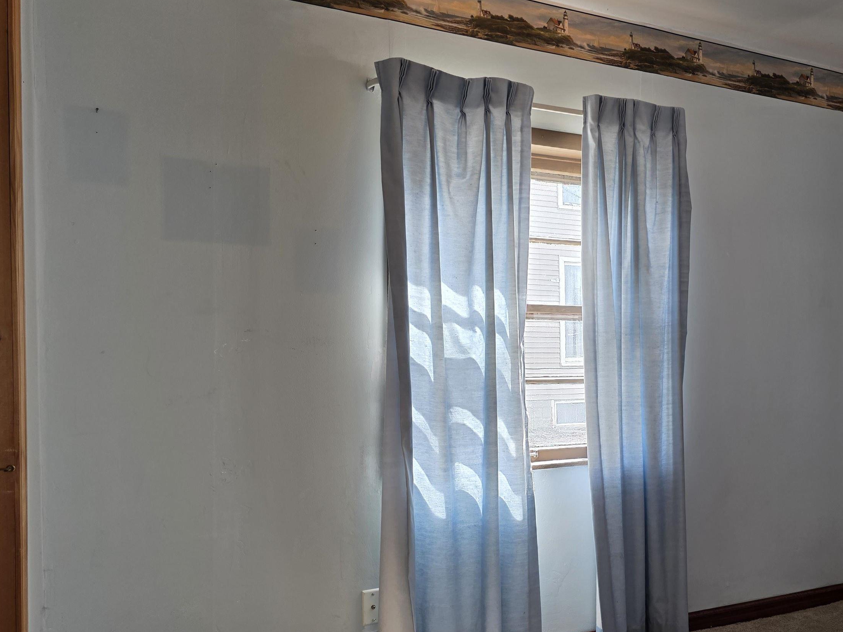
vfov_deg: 43.9
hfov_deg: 55.5
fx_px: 779
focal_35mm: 32
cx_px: 572
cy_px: 379
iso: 100
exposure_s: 1/120
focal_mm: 6.3
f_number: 1.7
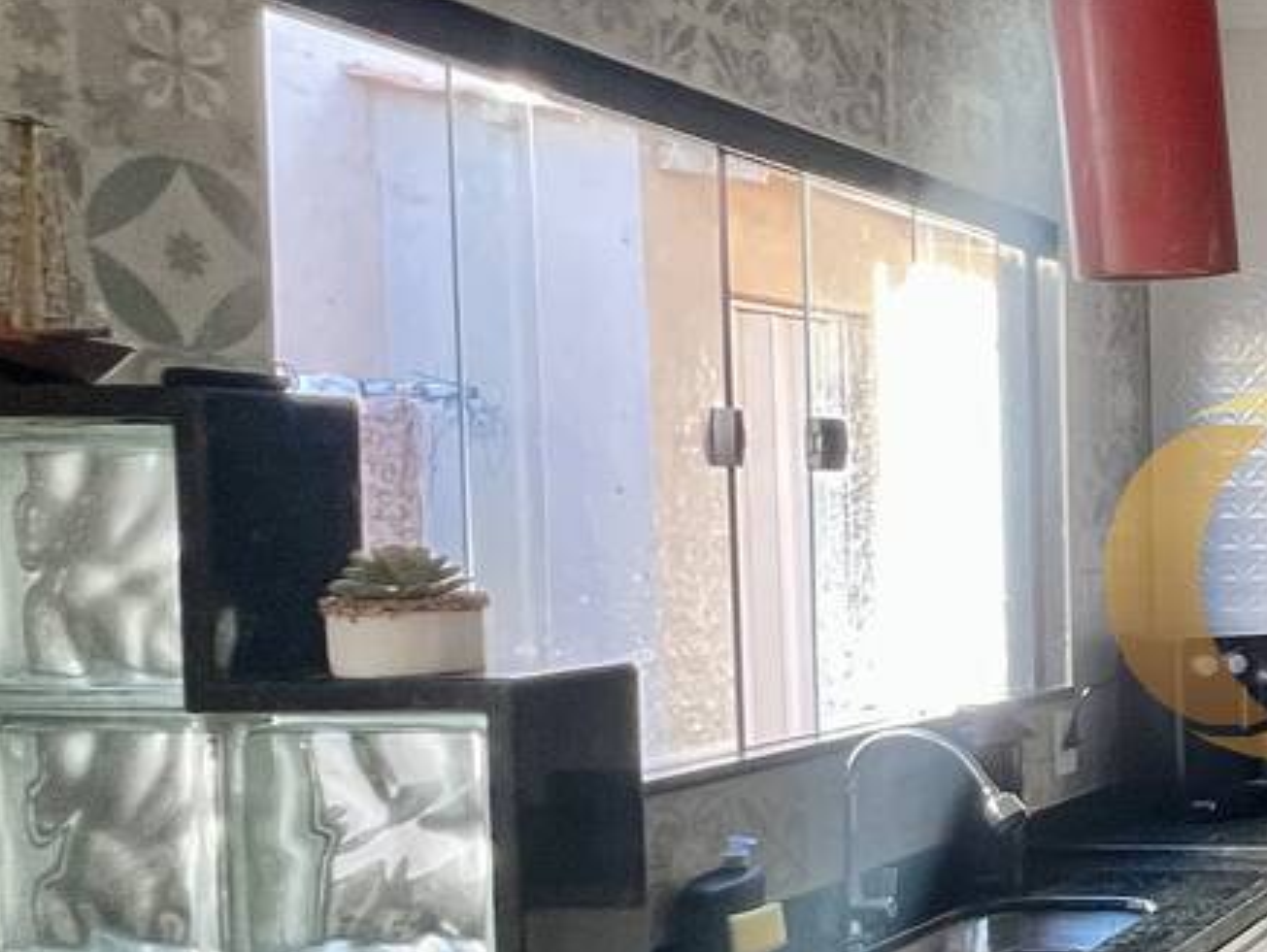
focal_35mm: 43
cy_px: 576
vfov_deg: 33.5
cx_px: 1838
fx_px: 1575
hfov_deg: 29.5
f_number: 1.8
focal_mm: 1.57
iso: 250
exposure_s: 1/99
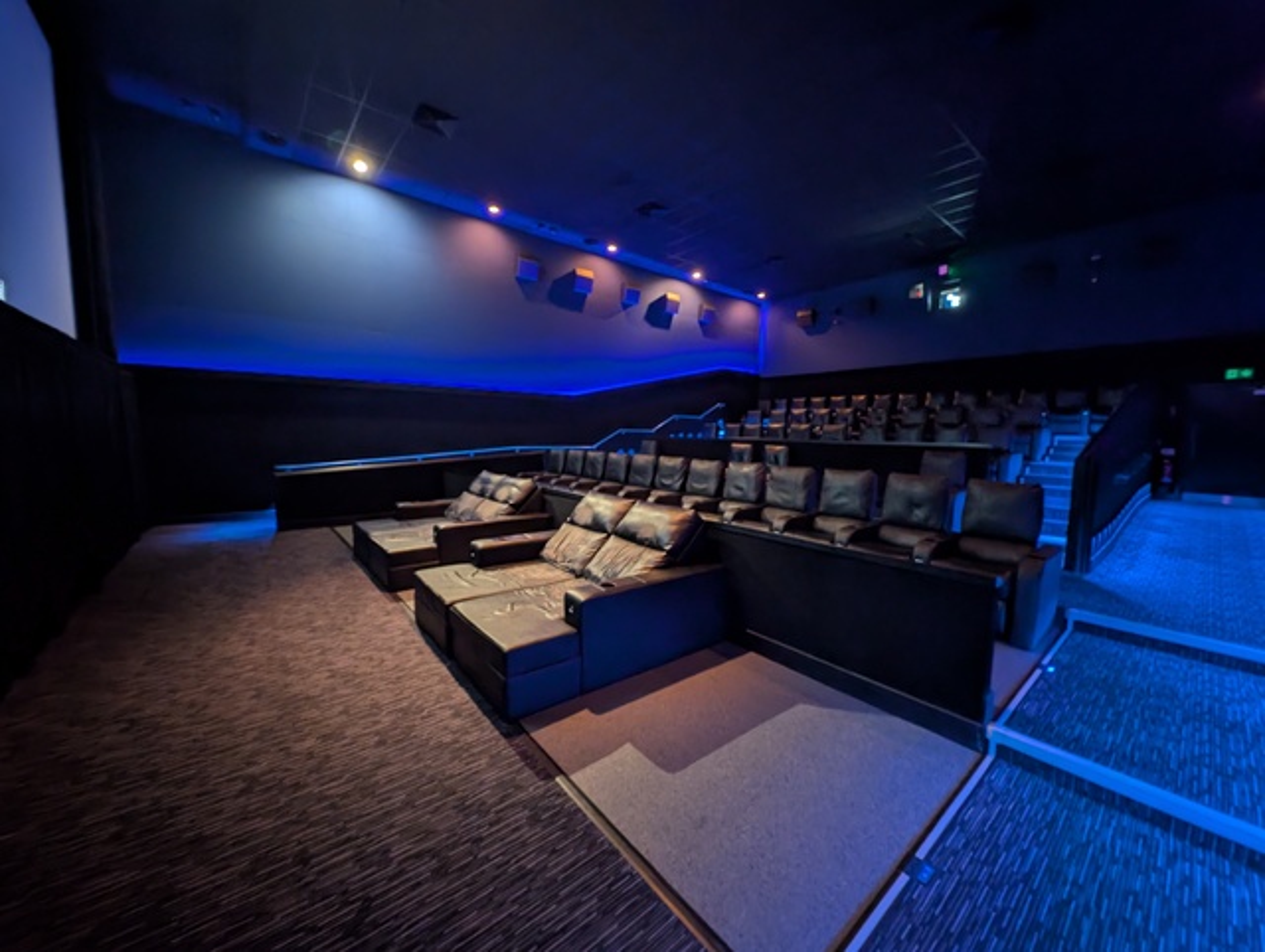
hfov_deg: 110.5
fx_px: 439
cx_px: 632
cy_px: 476
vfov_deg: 94.6
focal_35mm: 12
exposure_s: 1/2.58
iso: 725
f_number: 1.95
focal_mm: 2.23
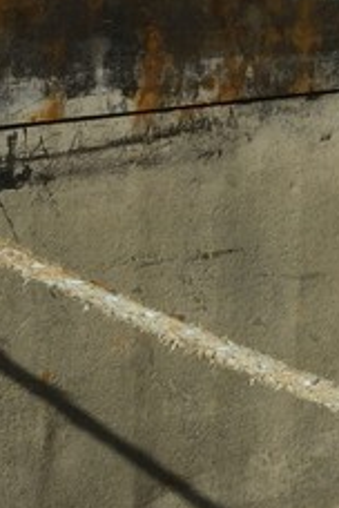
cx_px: 1077
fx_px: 3079
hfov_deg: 5.8
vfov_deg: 9.0
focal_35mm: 218
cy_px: -448
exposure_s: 1/250
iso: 200
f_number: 14
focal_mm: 31
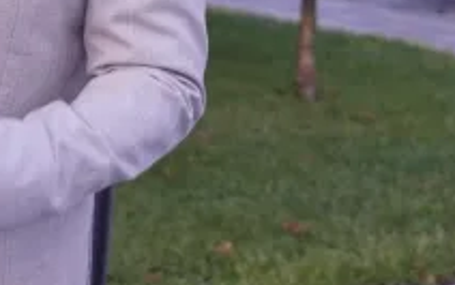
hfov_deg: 14.0
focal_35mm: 146
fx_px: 1812
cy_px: -160
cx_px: -54
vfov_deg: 8.8
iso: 800
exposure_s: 1/160
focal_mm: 40
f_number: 4
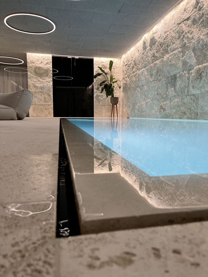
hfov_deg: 53.1
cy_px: 138
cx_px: 104
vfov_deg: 67.3
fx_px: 208
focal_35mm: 26
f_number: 1.6
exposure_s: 1/50
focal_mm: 5.1
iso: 200
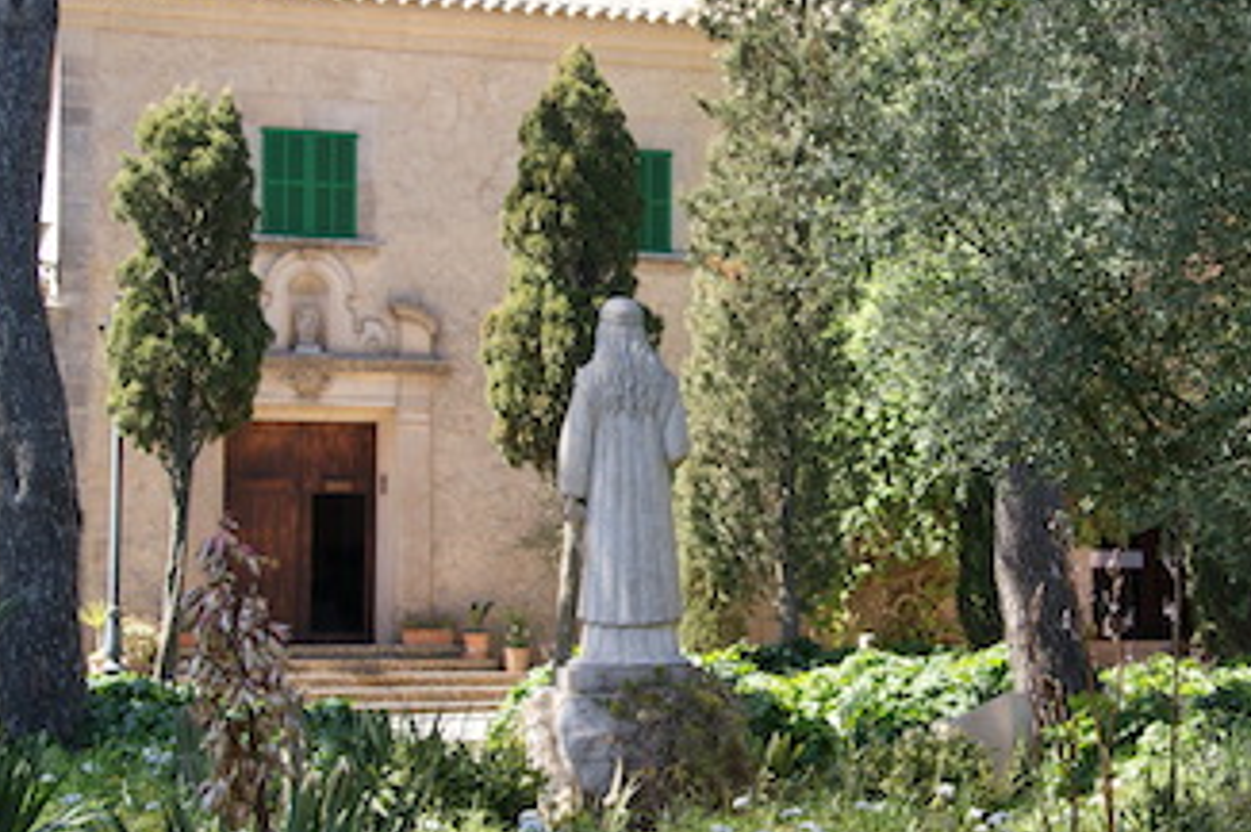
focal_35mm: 69
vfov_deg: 19.7
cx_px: 833
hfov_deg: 29.1
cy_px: 431
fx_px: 2396
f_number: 7.1
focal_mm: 30
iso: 100
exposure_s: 1/60
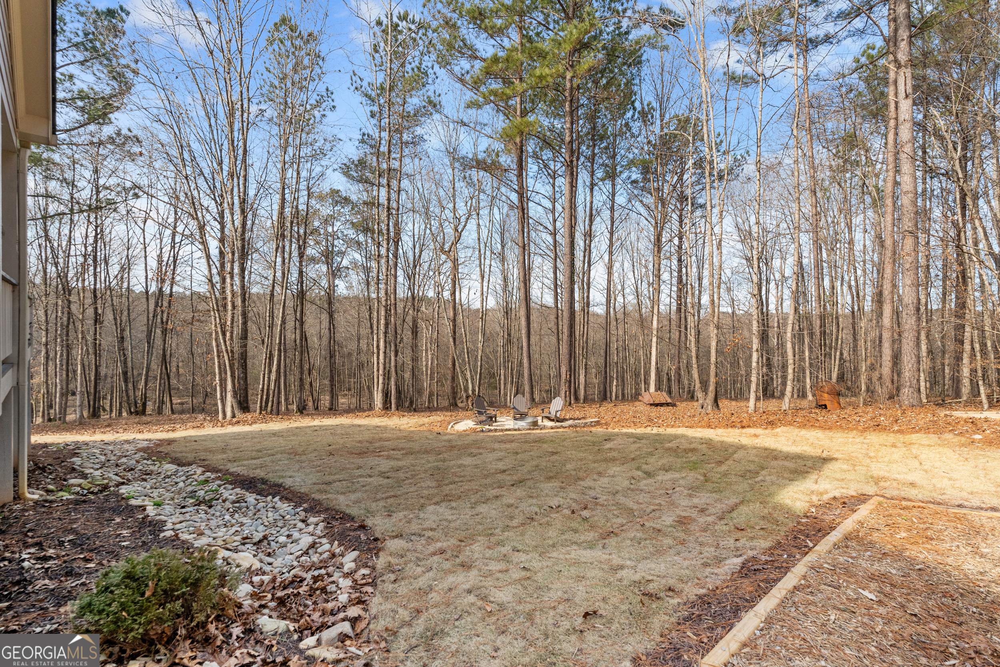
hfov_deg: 93.3
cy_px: 334
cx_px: 500
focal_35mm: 17
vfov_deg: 70.4
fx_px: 472
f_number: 6.3
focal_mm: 17
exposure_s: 1/640
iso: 1250
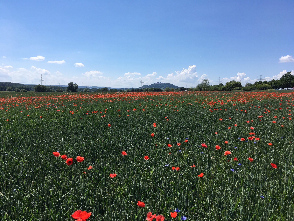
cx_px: 147
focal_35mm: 29
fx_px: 246
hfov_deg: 61.7
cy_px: 110
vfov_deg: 48.2
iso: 25
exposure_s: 1/2481
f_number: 2.2
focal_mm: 4.15
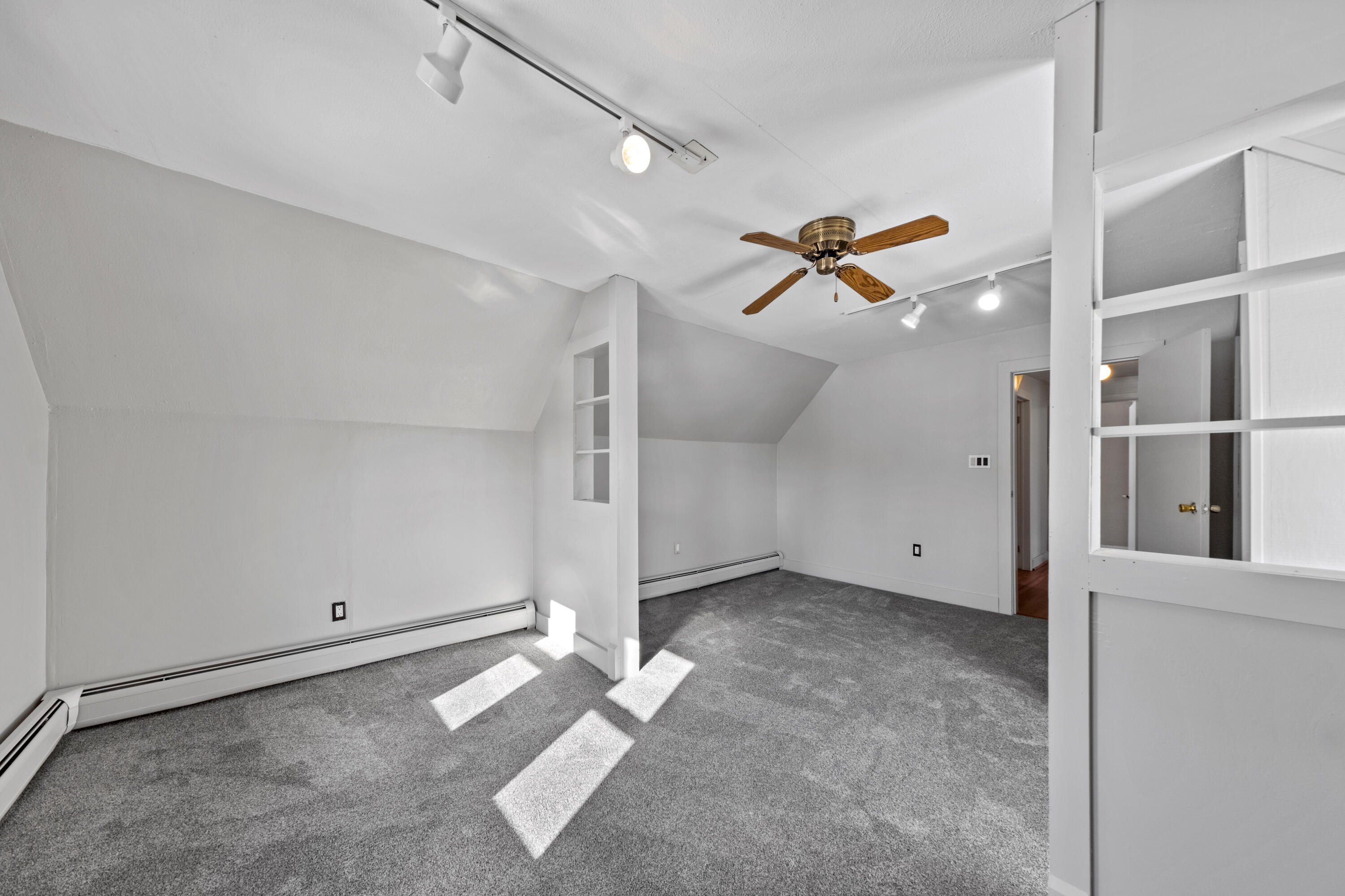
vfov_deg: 90.0
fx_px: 448
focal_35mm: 12
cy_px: 448
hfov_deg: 112.6
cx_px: 672
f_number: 8
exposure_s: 1/8
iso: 500
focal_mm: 8
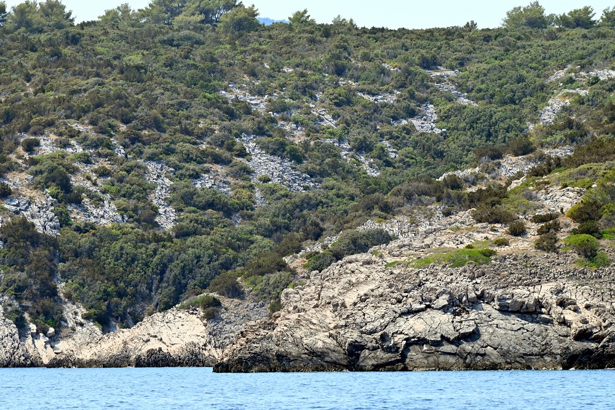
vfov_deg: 4.9
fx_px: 4784
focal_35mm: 280
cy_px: 205
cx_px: 308
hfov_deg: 7.4
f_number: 16
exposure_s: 1/320
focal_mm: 280
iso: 560
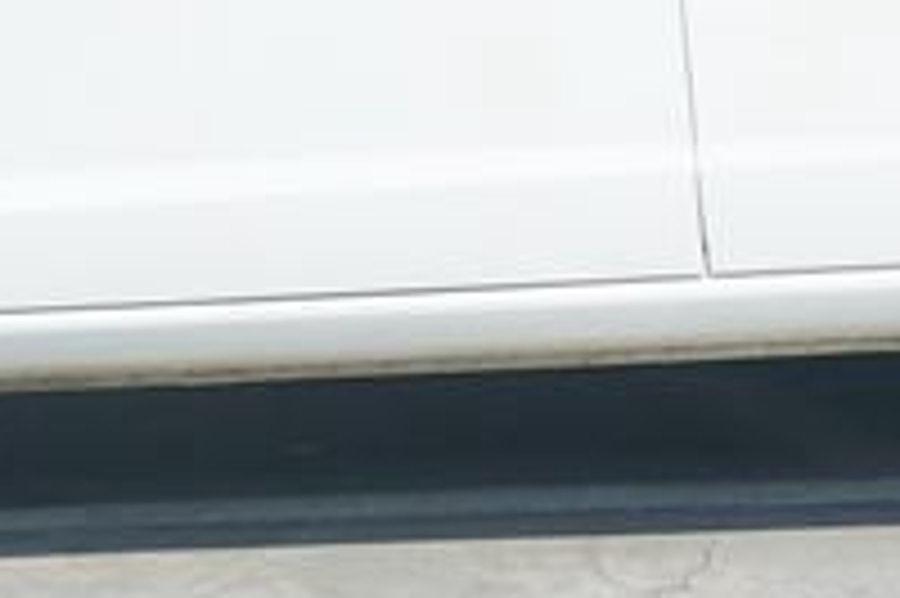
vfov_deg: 6.9
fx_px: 4871
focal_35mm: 195
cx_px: 338
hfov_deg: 10.6
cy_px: -443
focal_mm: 38
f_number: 8
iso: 100
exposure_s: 1/400
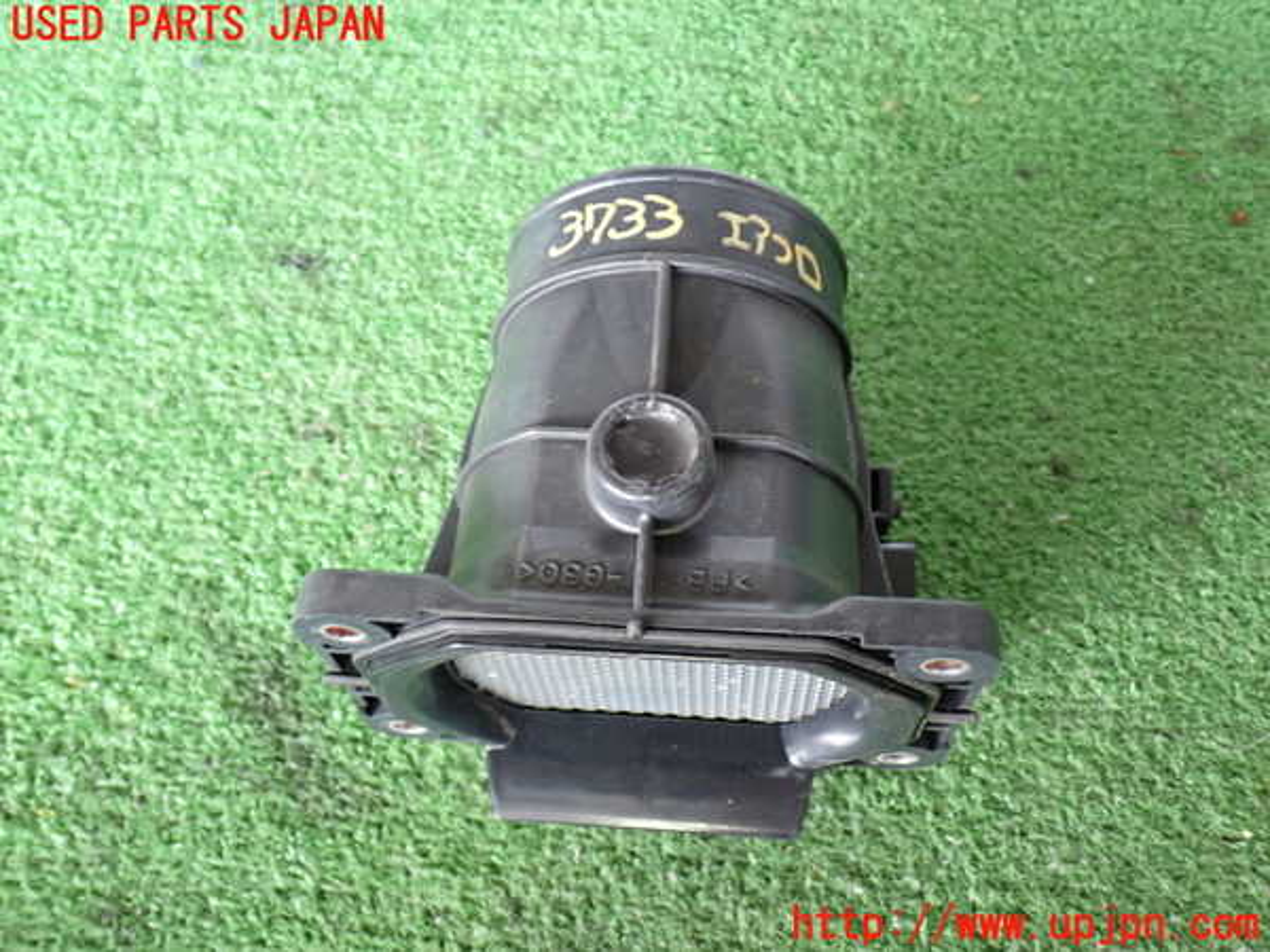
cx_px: 635
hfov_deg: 51.4
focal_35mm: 36
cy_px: 476
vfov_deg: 39.7
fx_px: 1321
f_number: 2.5
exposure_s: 1/40
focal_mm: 6.37
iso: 320
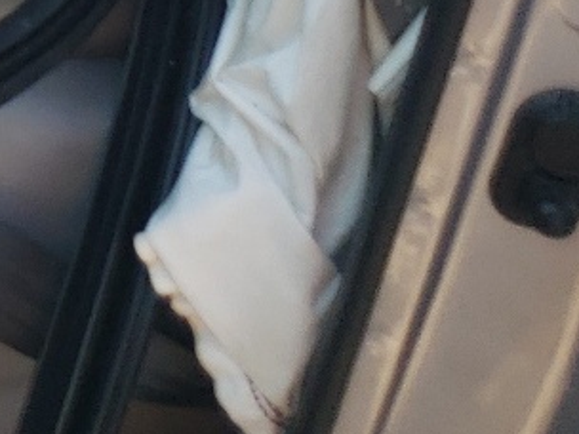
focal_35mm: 137
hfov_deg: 12.7
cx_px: -549
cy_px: -605
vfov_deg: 9.6
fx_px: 2292
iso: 50
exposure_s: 1/476
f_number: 1.5
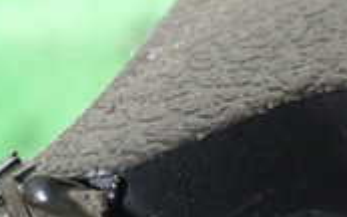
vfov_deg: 11.8
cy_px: 207
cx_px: 10
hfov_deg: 18.5
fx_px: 1040
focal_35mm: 110
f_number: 2.3
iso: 800
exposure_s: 1/60
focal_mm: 5.4
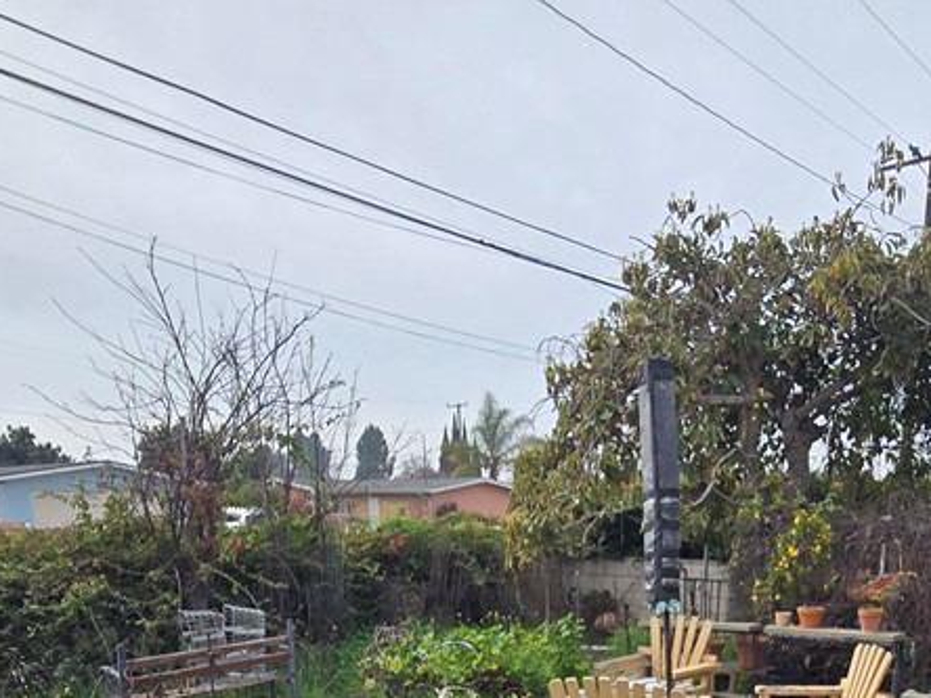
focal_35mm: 30
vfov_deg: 38.6
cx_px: 562
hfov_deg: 59.4
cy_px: 769
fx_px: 807
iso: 50
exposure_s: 1/1728
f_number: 2.2
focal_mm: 2.2
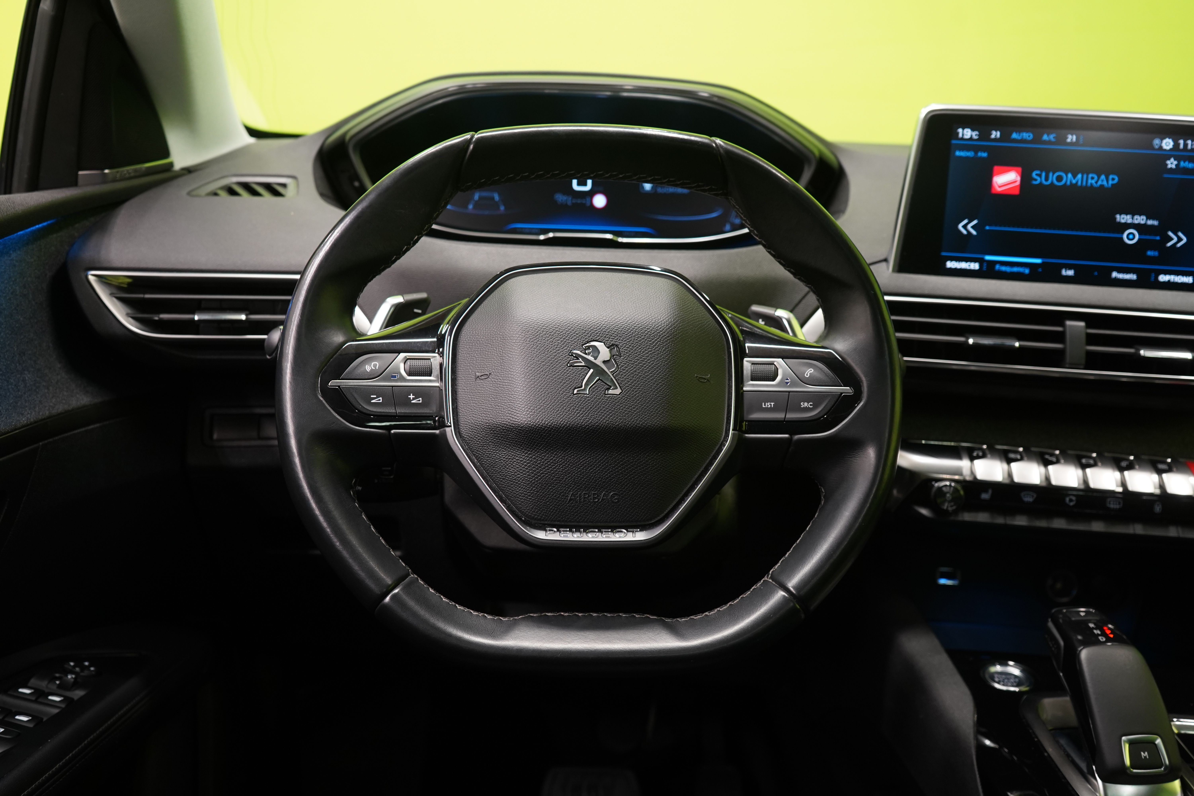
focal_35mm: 33
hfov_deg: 57.2
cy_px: 398
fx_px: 1094
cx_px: 597
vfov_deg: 40.0
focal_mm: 33
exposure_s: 1/25
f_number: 5.6
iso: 1250
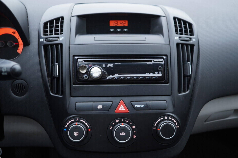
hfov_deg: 53.1
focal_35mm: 36
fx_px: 238
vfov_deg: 36.9
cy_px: 79
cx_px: 119
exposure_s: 1/40
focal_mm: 24
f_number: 2.8
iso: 200
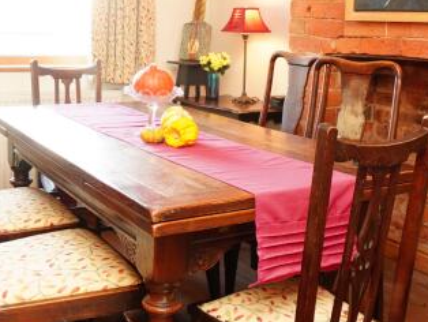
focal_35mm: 47
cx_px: 206
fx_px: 582
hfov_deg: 40.4
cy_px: 60
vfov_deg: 30.1
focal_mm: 10
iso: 400
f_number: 4.5
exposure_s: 1/20
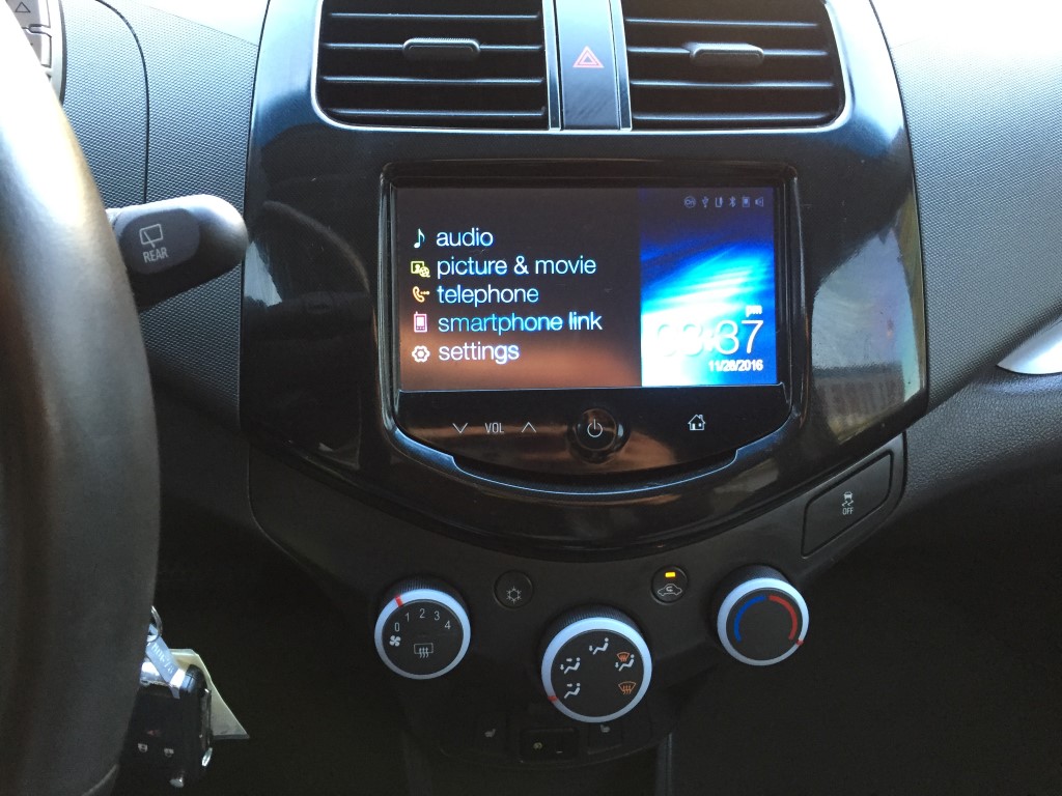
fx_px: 890
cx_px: 531
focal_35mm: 29
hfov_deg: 61.7
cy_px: 398
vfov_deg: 48.2
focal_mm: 4.15
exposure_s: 1/30
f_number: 2.2
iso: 160
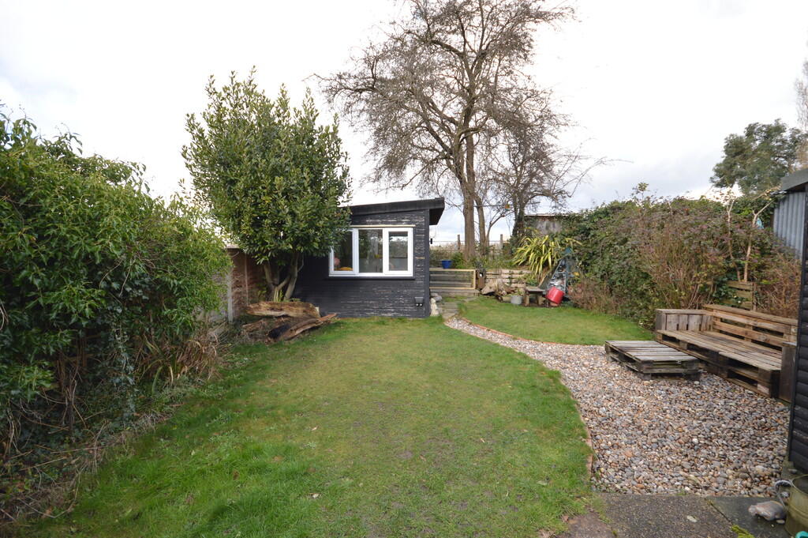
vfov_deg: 77.2
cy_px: 269
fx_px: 336
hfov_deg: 100.4
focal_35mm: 15
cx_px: 404
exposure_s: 1/125
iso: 140
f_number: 5.6
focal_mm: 10
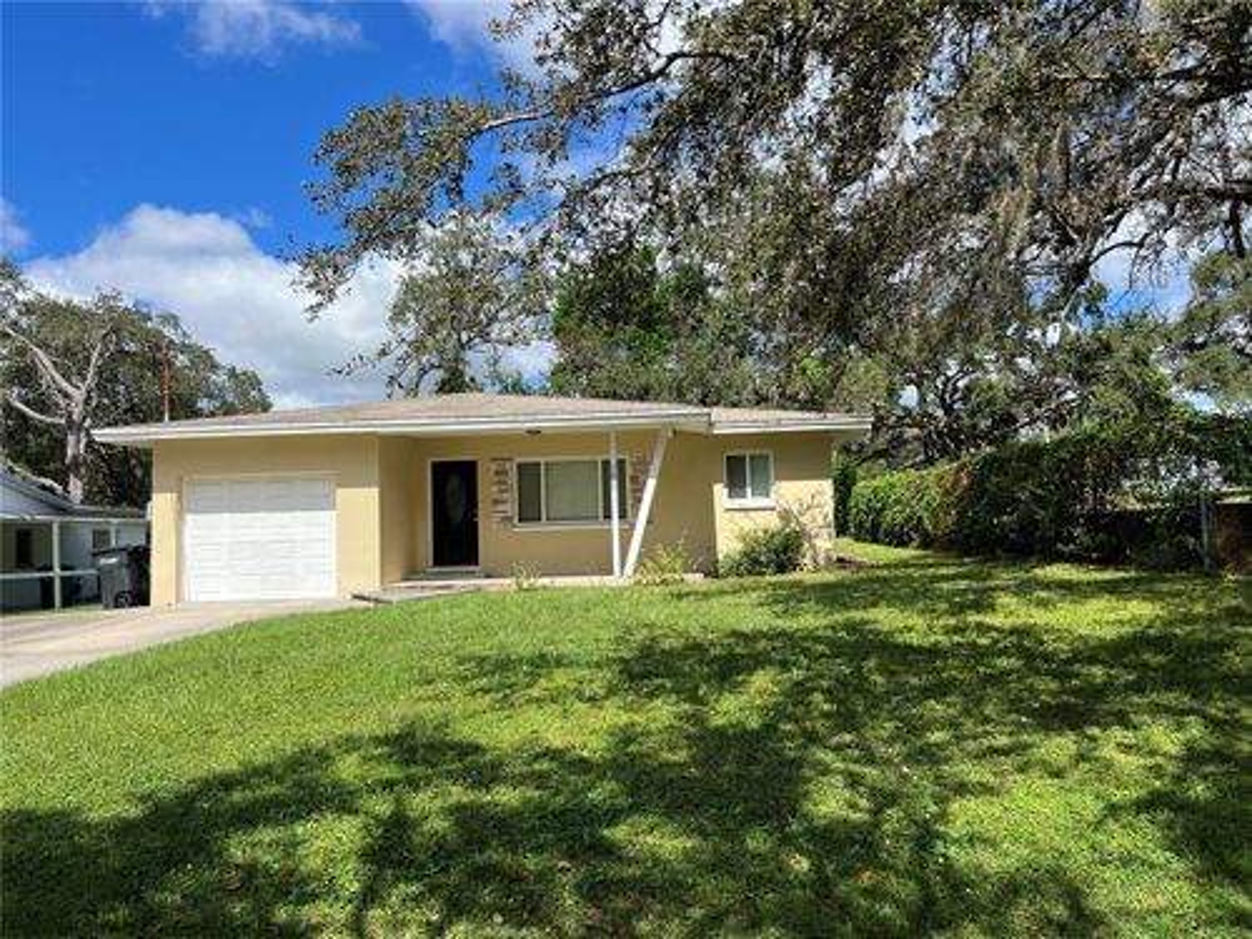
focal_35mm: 26
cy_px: 470
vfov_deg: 53.1
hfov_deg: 67.3
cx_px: 626
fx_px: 940
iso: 50
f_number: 1.5
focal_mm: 5.7
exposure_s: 1/3257
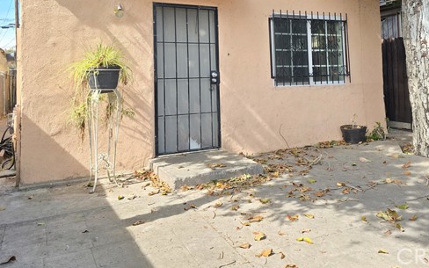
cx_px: 239
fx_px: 374
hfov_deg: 59.5
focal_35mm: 32
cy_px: 58
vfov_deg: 38.1
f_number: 1.7
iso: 12
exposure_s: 1/193
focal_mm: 6.3
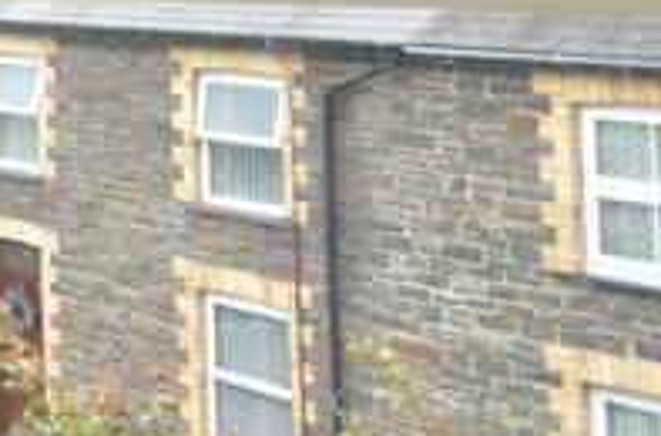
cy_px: -164
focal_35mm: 78
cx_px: -621
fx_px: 1428
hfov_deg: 18.4
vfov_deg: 16.2
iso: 200
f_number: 4.5
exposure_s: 1/80
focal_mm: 10
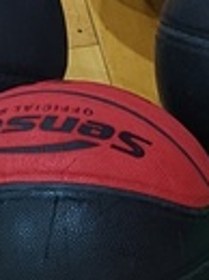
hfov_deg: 6.9
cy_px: 433
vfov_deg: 9.0
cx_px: 267
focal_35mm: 213
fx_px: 1720
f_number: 1.73
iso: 60
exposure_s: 1/56.4
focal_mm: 4.38
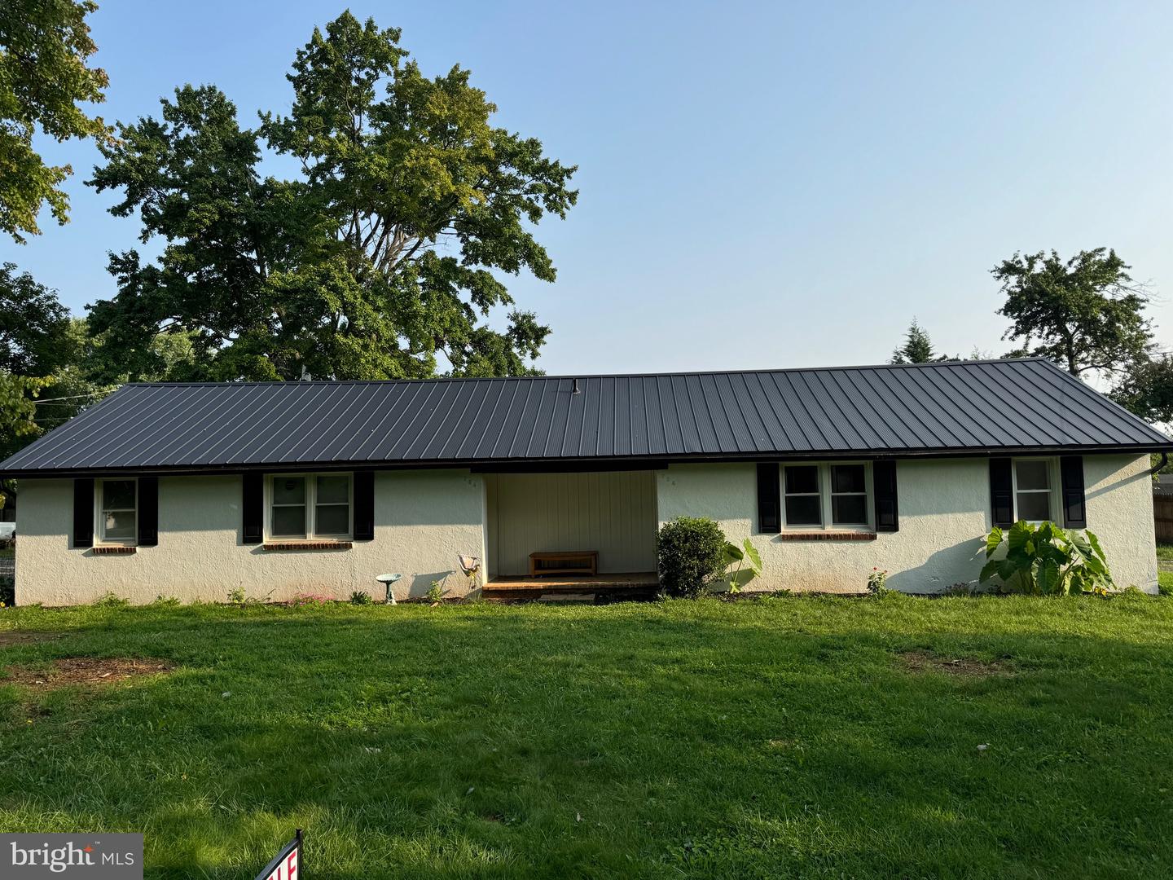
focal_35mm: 24
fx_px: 813
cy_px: 440
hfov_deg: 71.6
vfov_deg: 56.8
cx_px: 586
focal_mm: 6.76
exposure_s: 1/2710
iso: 80
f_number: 1.78
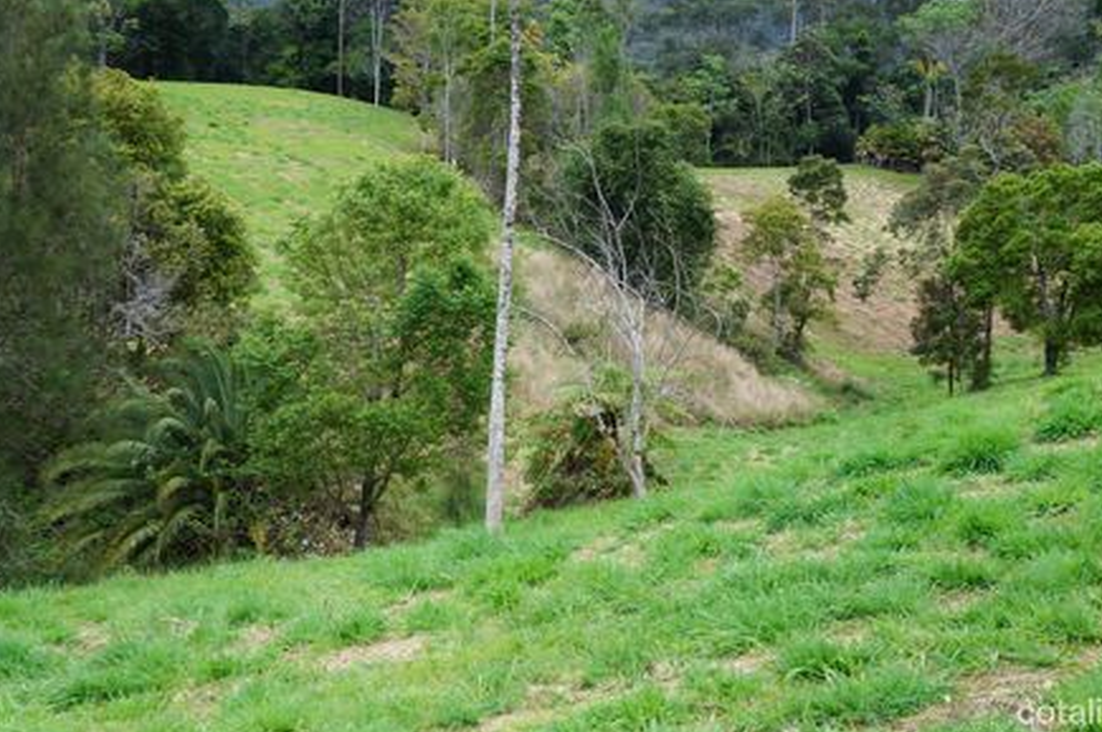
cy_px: 369
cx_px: 580
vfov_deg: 25.2
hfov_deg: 37.2
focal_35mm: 54
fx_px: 1637
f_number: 5.6
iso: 100
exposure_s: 1/60
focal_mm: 33
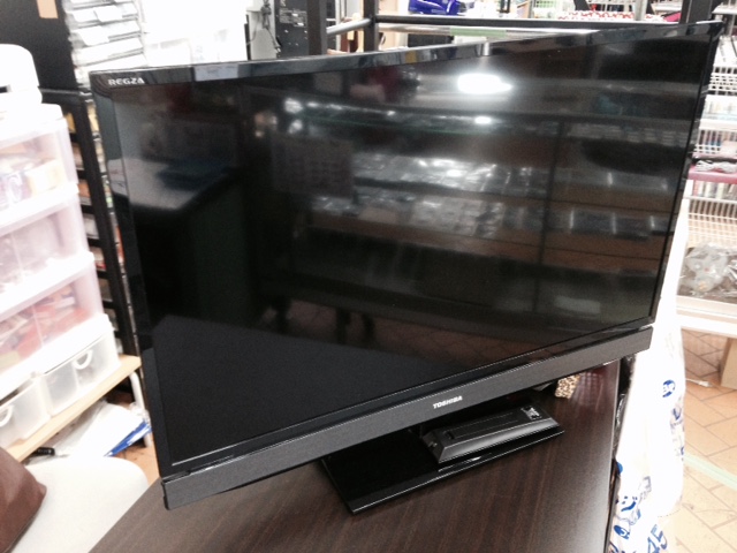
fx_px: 703
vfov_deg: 42.9
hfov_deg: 55.4
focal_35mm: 33
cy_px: 276
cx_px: 368
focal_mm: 4.12
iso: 250
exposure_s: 1/20
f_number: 2.4
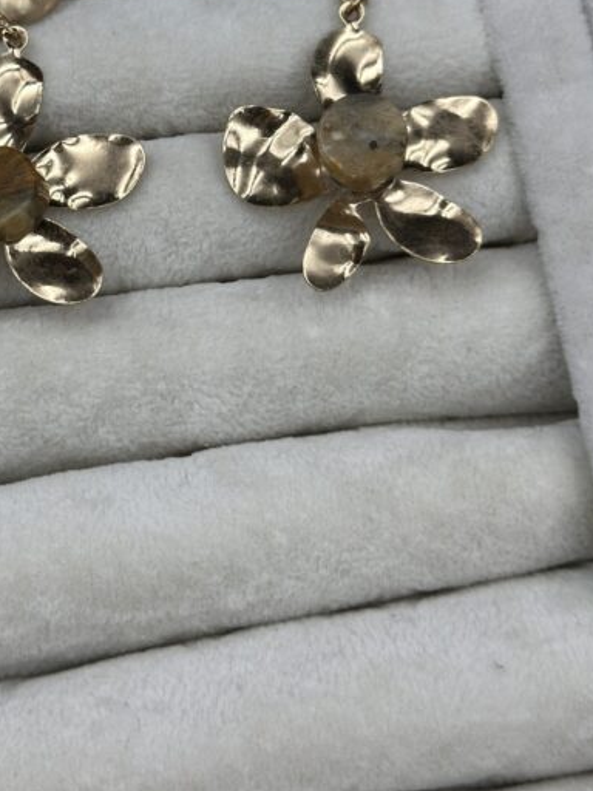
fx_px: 1713
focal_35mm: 75
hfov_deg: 19.6
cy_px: 178
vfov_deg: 25.6
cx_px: 185
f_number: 1.78
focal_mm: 6.86
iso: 80
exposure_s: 1/1157
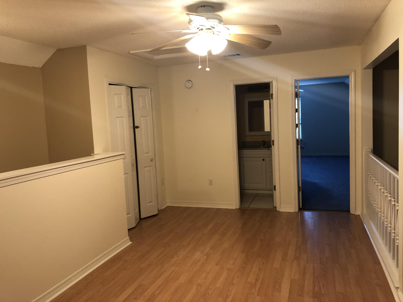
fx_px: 326
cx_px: 202
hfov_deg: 63.4
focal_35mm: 28
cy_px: 151
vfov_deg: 49.7
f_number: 1.8
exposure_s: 1/20
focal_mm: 4
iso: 40
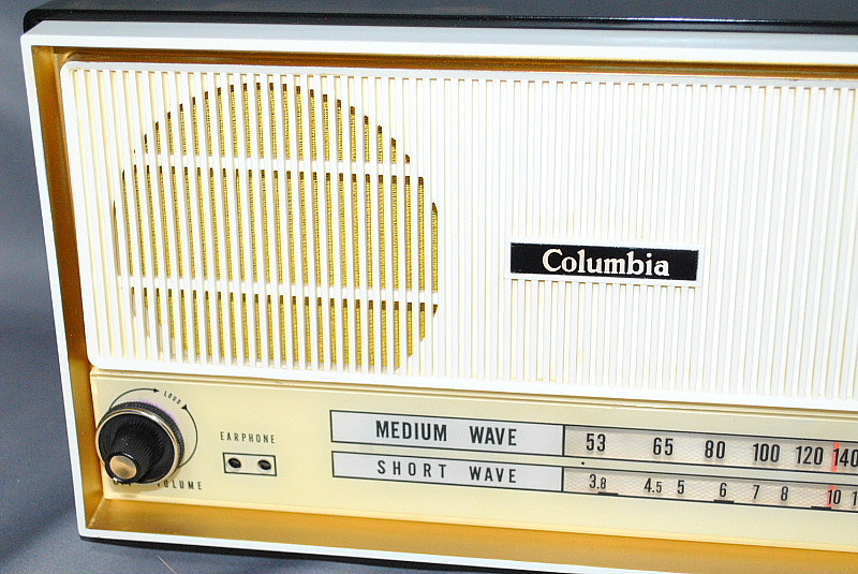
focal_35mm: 48
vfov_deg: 28.1
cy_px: 287
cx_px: 429
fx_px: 1145
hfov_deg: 41.1
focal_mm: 32
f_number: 4.8
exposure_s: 1/60
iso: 800
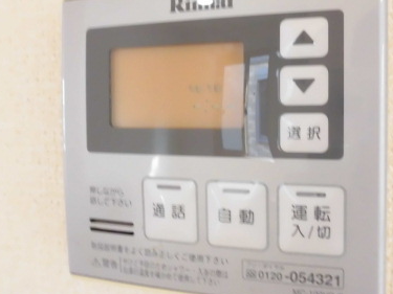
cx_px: 203
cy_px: 125
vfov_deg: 35.0
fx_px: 465
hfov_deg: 45.8
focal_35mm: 41
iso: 500
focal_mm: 4.3
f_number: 3.1
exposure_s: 1/25
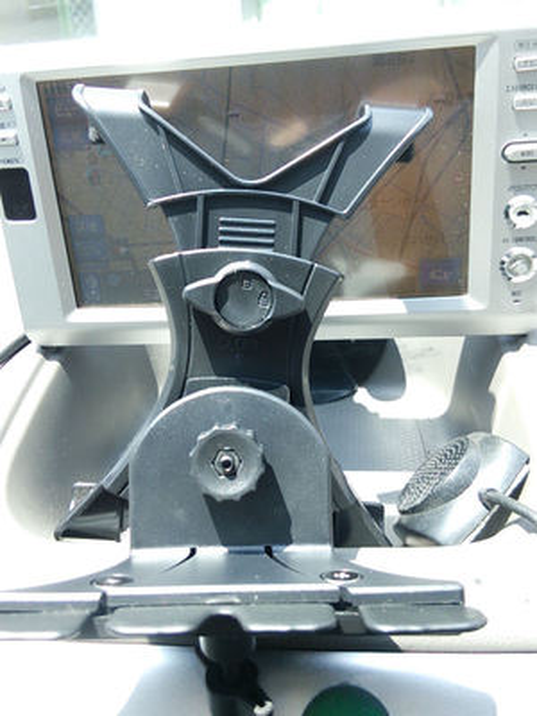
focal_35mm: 30
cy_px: 358
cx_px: 268
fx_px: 621
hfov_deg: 46.8
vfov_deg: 60.0
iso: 40
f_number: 1.94
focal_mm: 4.06
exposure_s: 1/172
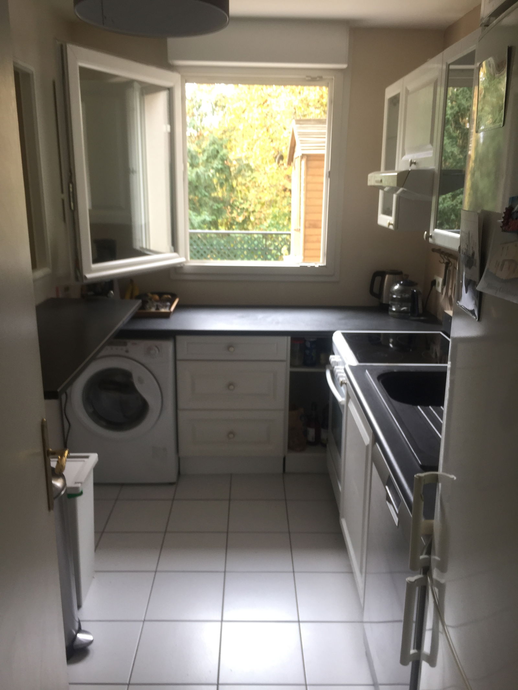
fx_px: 579
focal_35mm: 29
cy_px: 345
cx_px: 259
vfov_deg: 61.7
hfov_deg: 48.2
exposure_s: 1/50
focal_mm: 4.15
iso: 40
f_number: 2.2
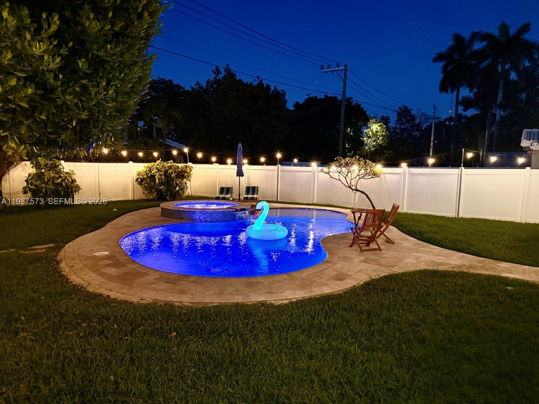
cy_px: 202
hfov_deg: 71.6
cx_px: 270
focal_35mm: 24
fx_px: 374
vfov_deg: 56.8
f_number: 1.78
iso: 1250
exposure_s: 1/30
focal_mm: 6.76
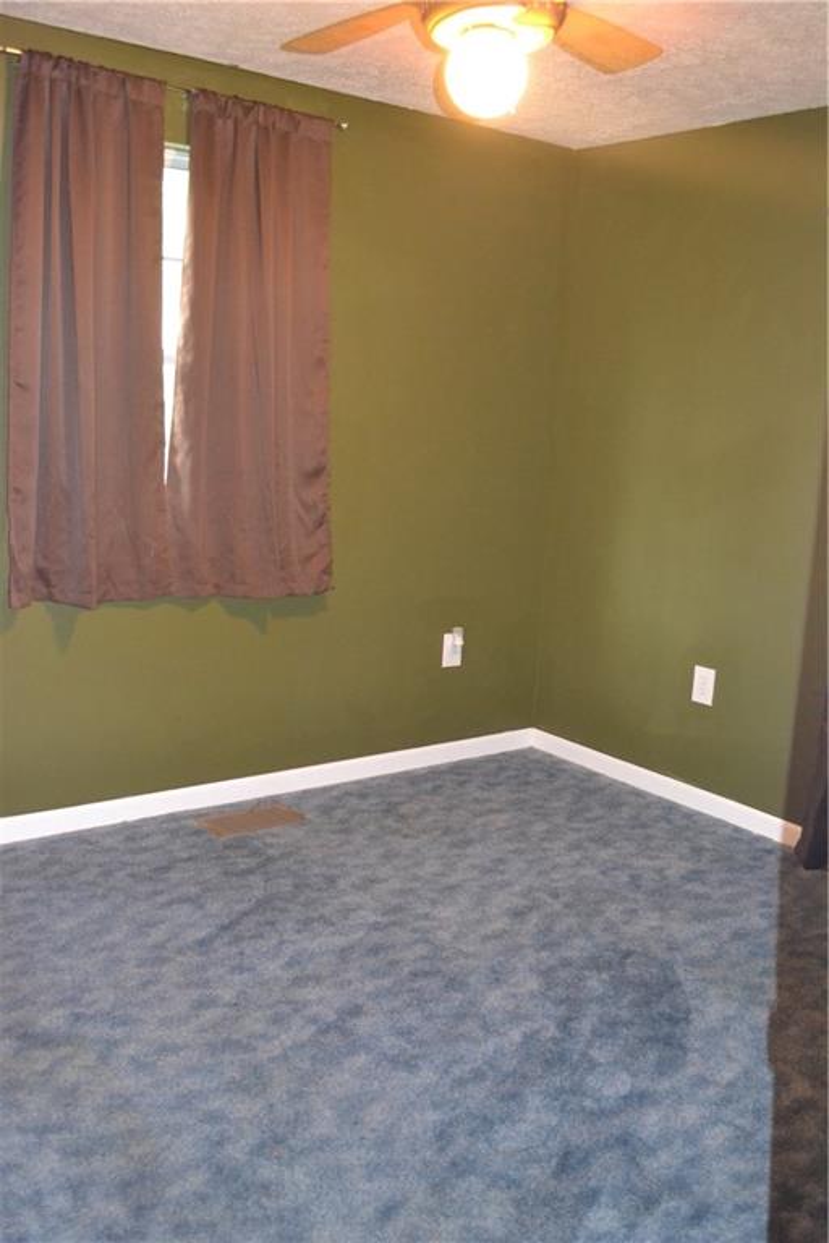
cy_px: 622
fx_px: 1140
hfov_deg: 40.0
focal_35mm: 33
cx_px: 414
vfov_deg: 57.2
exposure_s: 1/30
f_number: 3.8
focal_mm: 22
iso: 3200
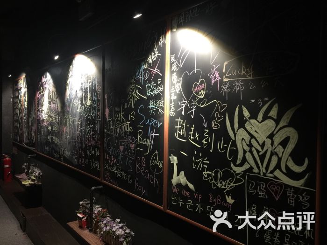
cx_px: 164
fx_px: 274
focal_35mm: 29
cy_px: 122
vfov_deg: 48.2
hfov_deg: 61.7
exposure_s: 1/10
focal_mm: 4.15
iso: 125
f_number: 2.2
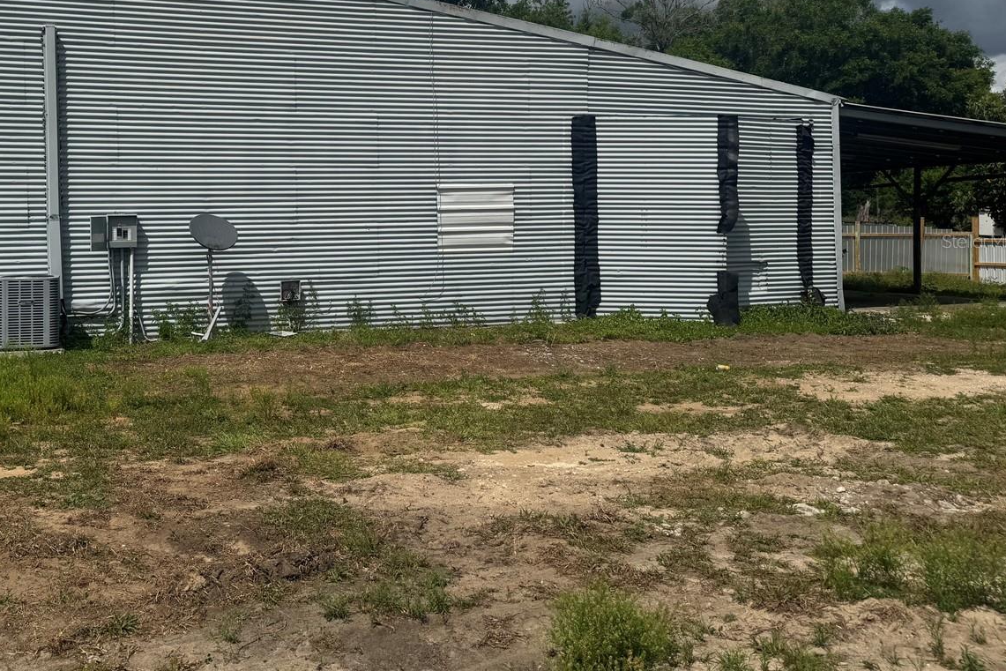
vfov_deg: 37.6
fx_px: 978
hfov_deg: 53.2
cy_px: 241
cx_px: 320
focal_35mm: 35
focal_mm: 6.76
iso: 80
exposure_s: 1/10417
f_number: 1.78
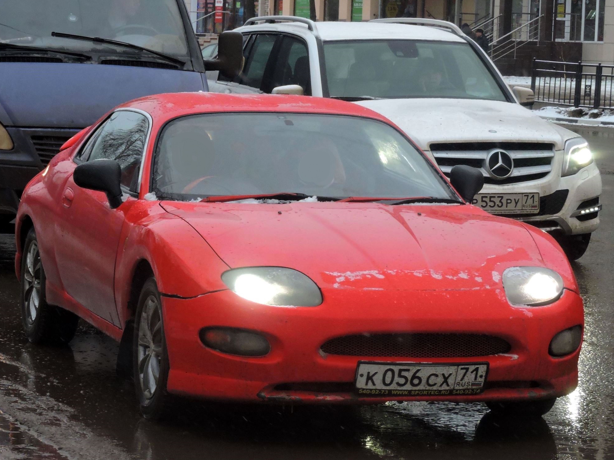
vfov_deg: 12.8
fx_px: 2057
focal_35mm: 116
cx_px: 306
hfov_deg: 17.0
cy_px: 228
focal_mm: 20.6
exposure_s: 1/160
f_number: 5
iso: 400
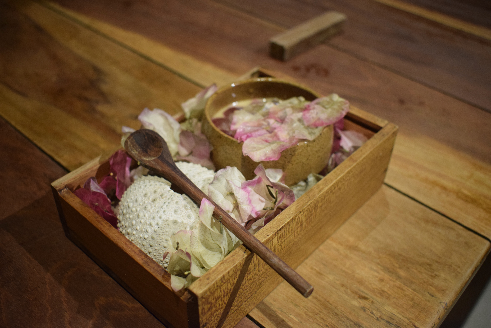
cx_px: 246
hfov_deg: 51.3
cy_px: 164
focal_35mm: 38
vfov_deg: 35.5
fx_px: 511
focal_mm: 25
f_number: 4
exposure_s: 1/40
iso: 1250
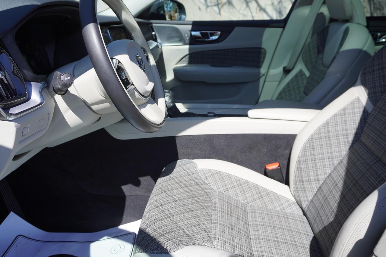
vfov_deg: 43.6
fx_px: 322
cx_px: 193
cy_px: 128
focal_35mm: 30
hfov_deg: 61.9
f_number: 5.6
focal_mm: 20
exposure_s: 1/320
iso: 100
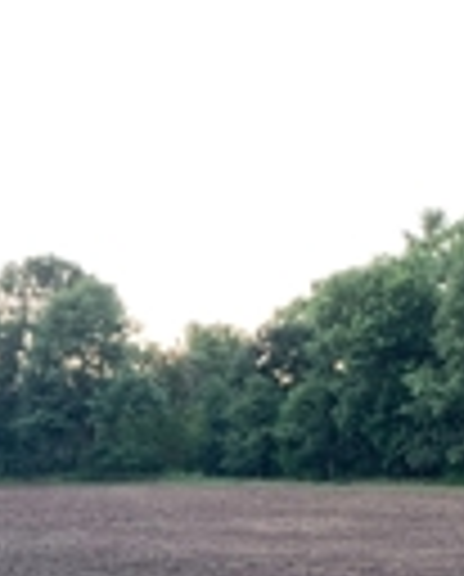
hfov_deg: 18.7
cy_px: 477
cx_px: -54
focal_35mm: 79
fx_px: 1351
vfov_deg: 23.7
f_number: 1.8
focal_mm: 4.25
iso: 125
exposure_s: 1/60
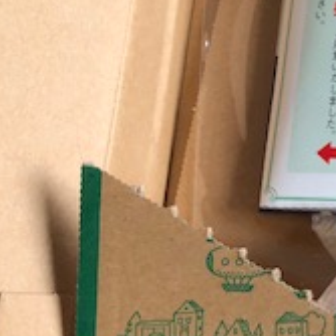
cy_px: 40
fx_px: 1043
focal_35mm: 95
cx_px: 592
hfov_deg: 15.8
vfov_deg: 18.0
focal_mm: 3.99
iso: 50
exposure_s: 1/120
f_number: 1.8
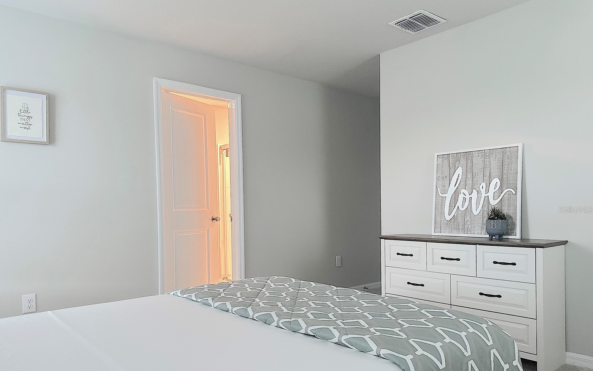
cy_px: 209
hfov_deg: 70.4
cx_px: 292
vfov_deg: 47.5
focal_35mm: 26
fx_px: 420
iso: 640
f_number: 1.78
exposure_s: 1/60
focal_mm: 6.86
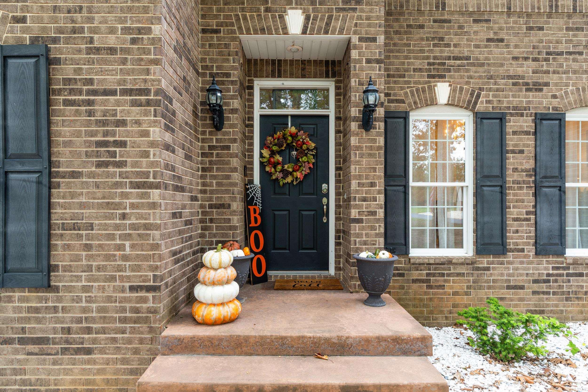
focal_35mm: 21
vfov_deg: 60.6
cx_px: 294
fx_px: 336
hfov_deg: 82.4
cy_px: 196
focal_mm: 13.7
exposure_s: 1/13
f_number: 9
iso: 200
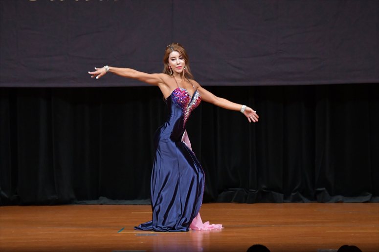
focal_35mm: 270
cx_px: 190
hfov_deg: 7.6
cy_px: 126
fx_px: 2841
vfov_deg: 5.1
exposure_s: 1/400
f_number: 5.6
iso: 4000
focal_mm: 180
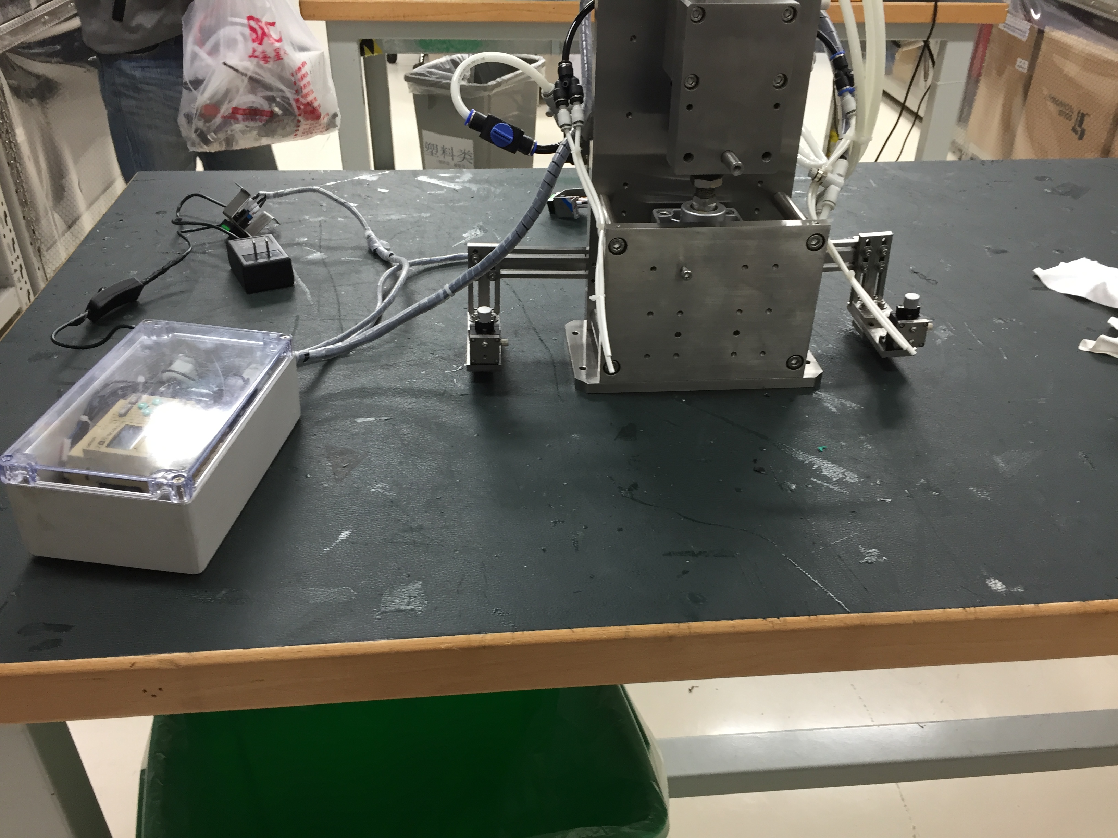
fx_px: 937
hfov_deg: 61.7
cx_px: 559
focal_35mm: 29
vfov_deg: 48.2
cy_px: 419
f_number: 2.2
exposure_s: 1/33
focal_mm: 4.15
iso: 80
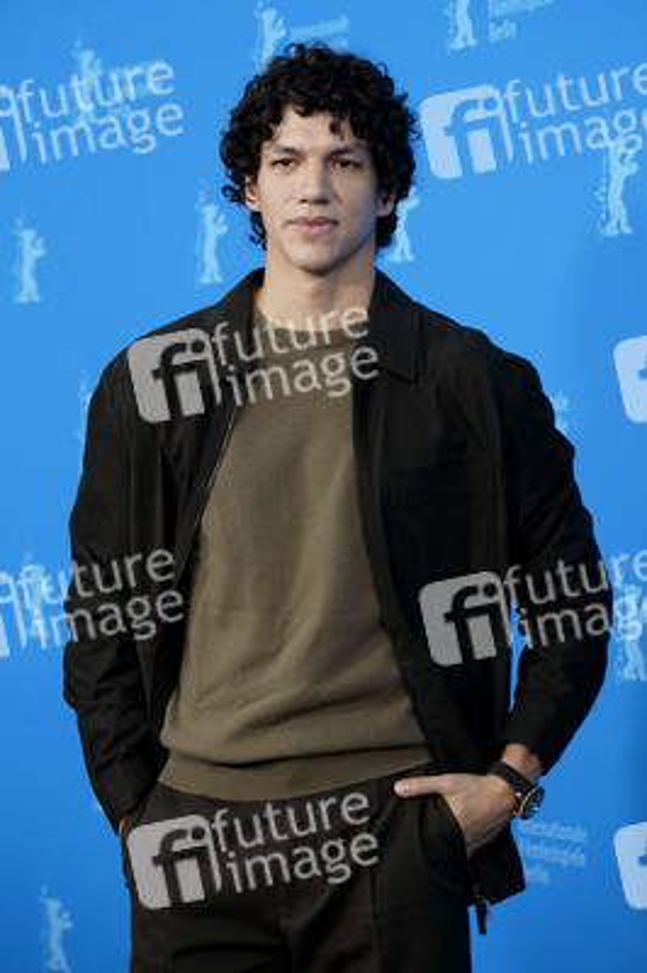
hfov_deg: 12.8
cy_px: 486
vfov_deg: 19.1
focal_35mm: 107
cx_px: 324
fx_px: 2889
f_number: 5.6
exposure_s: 1/125
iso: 2000
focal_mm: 107
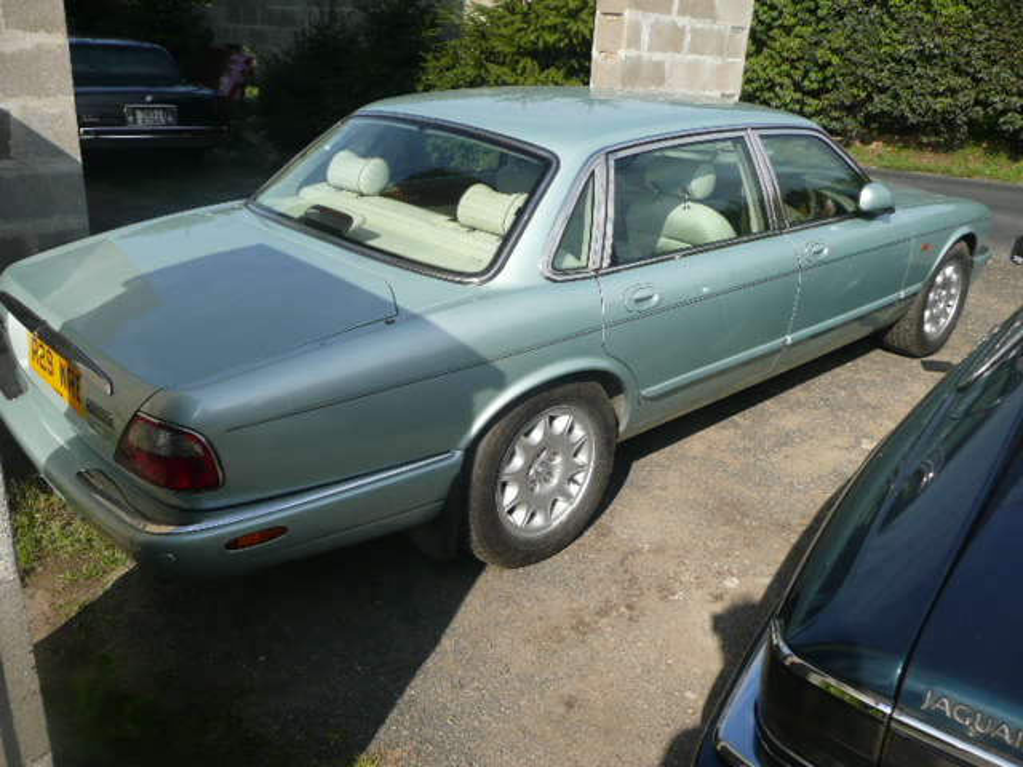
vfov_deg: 49.7
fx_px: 827
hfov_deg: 63.4
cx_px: 512
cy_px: 384
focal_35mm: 28
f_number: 3.3
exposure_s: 1/640
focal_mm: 4.6
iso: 100
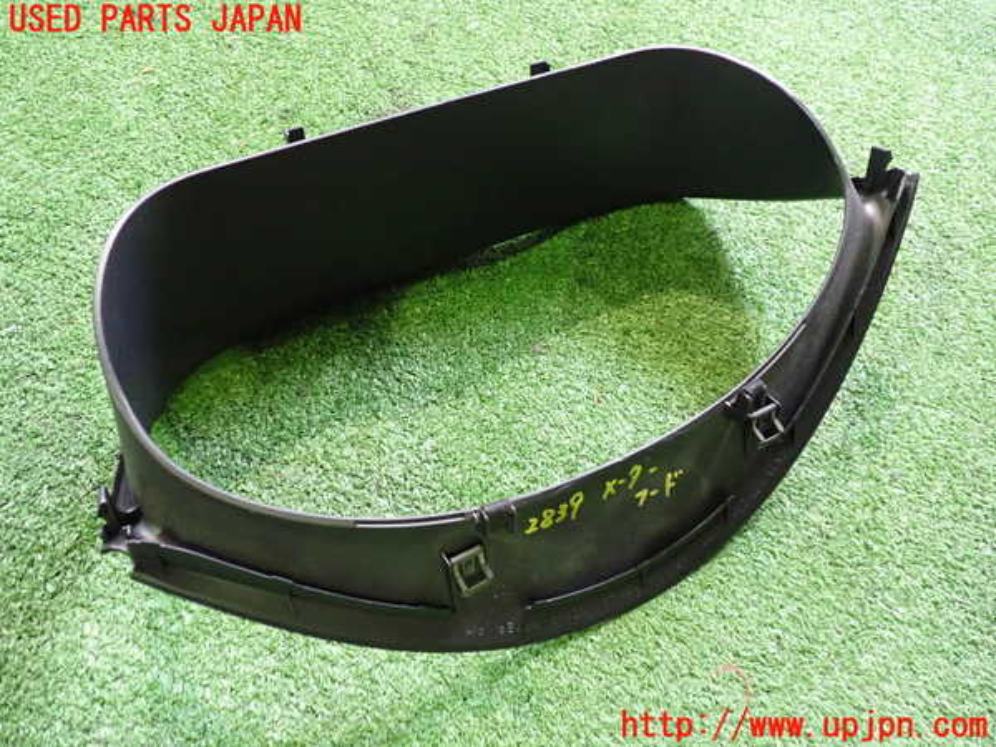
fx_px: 863
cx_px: 498
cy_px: 374
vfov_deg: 46.8
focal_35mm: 30
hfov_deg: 60.0
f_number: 2.3
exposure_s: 1/30
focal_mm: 5.4
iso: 640
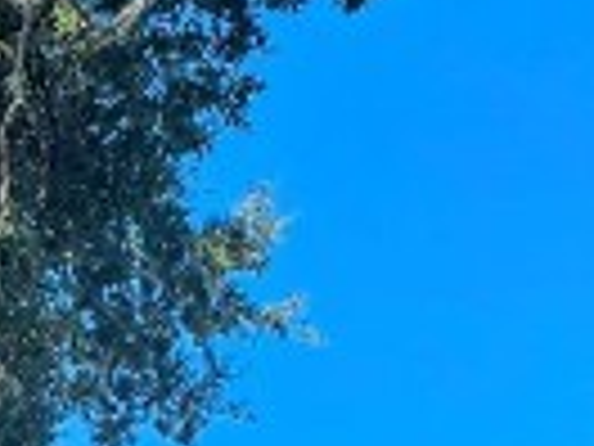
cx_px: -14
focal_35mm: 179
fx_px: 3072
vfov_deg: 7.1
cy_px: 1514
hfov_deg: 10.9
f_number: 1.7
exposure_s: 1/641
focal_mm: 6.3
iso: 12
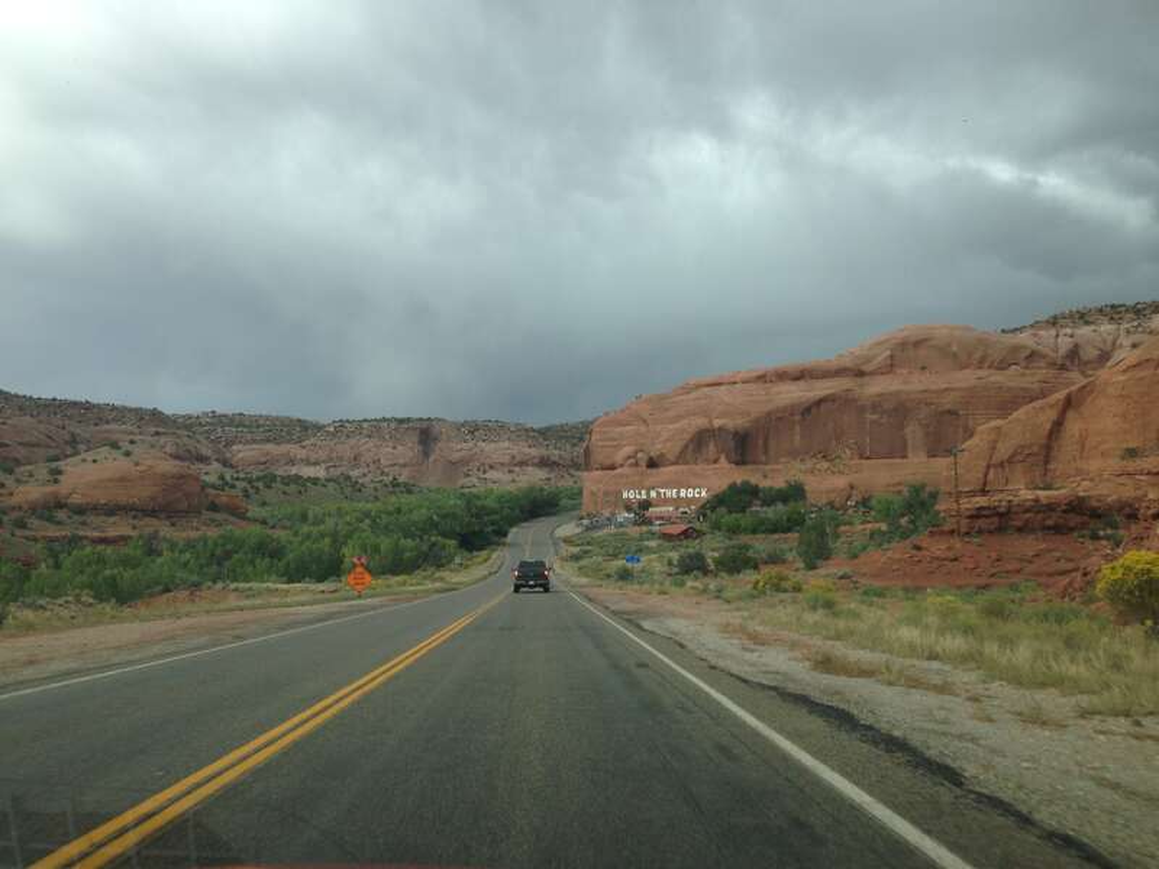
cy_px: 434
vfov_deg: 42.9
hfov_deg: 55.4
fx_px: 1105
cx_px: 580
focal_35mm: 33
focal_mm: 4.13
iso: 50
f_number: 2.4
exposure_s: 1/596
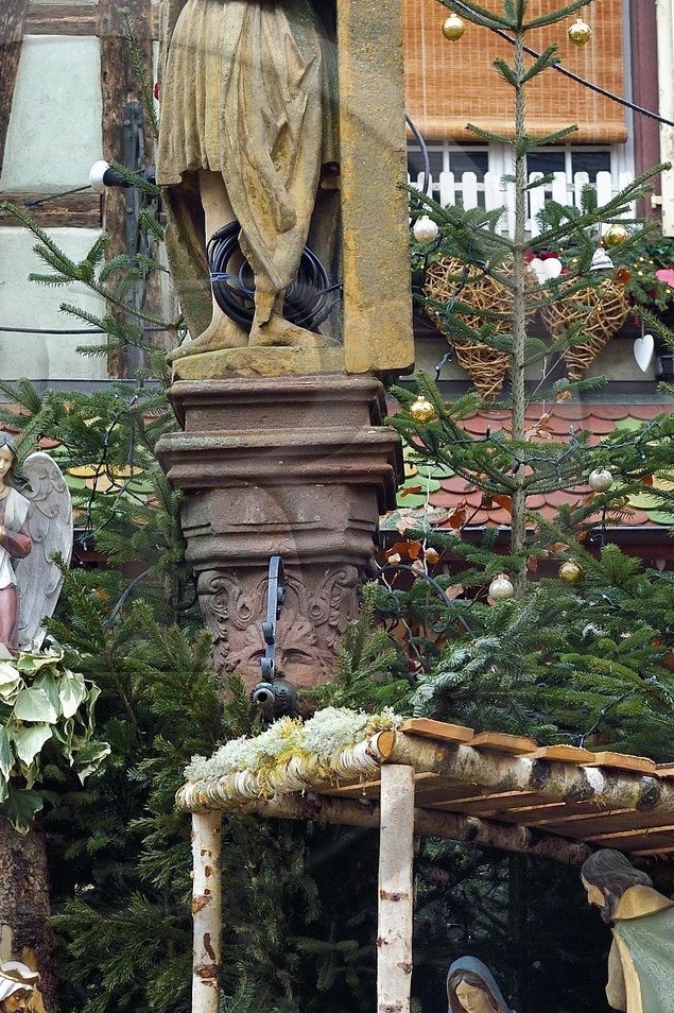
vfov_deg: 16.3
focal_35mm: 126
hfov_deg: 10.8
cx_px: 91
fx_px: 3542
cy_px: 478
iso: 800
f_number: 5.6
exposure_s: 1/400
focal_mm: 50
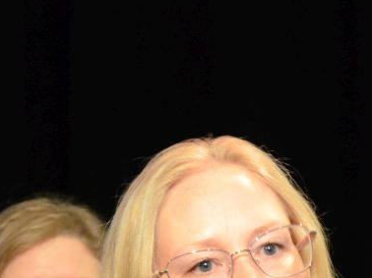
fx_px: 4730
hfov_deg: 4.5
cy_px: 301
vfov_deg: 3.4
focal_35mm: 440
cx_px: 245
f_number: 5.6
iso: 3200
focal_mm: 105
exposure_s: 1/50
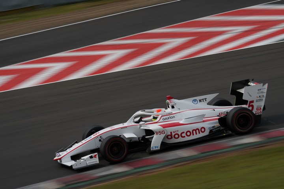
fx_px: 1578
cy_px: 94
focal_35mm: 200
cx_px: 142
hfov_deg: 10.3
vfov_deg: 6.9
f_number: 16
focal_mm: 200
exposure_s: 1/125
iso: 100
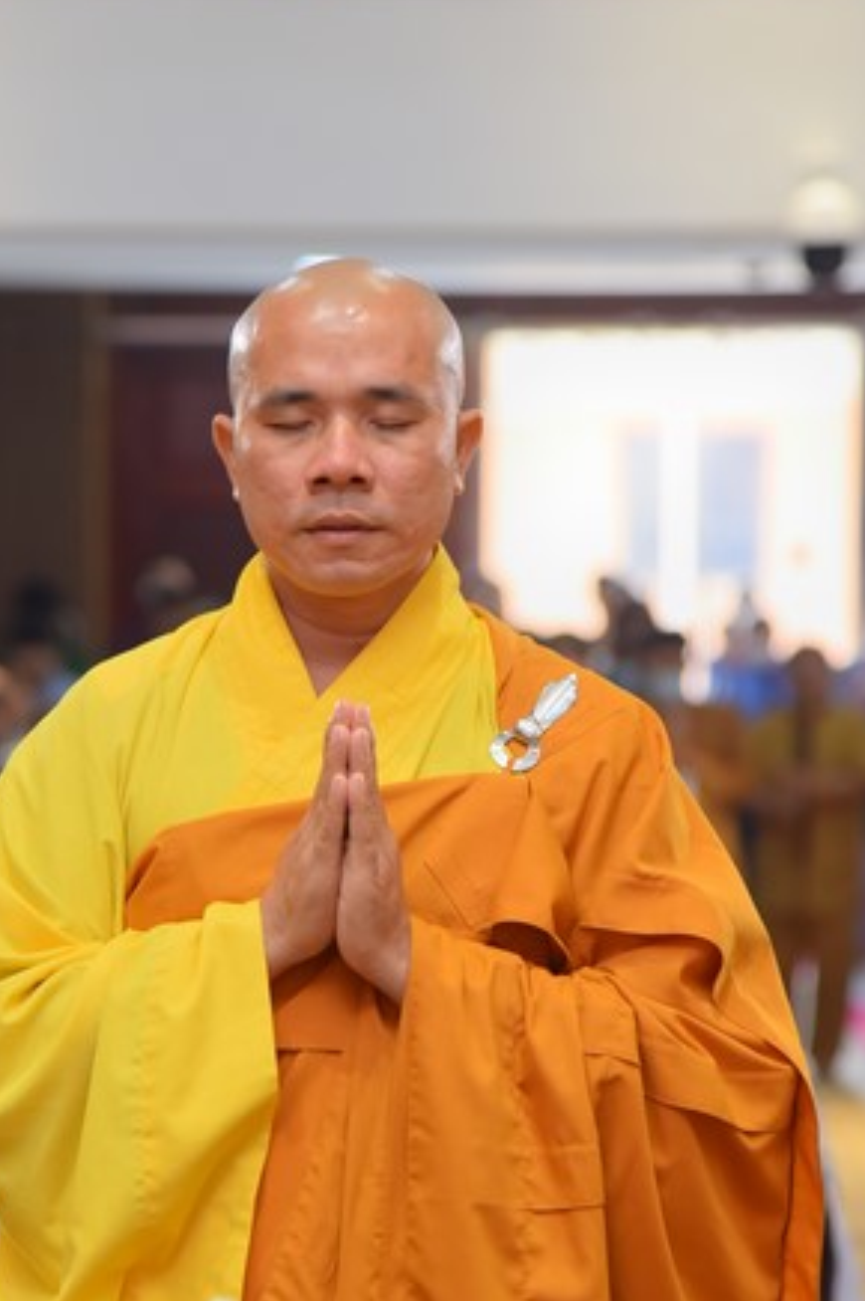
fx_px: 6461
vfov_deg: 11.5
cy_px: 749
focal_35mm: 179
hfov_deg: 7.7
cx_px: 324
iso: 1250
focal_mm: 120
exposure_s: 1/160
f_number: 4.5
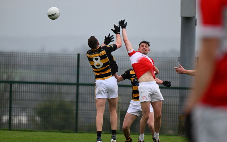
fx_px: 3793
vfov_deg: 2.1
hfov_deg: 3.4
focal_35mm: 613
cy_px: 74
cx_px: 114
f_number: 6.3
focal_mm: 600
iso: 4500
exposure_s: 1/500
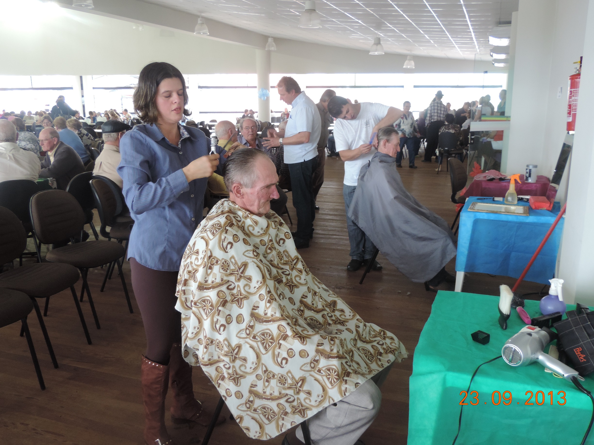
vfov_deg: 46.8
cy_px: 222
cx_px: 297
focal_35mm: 30
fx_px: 515
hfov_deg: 60.0
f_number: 3.1
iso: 280
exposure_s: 1/30
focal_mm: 5.3
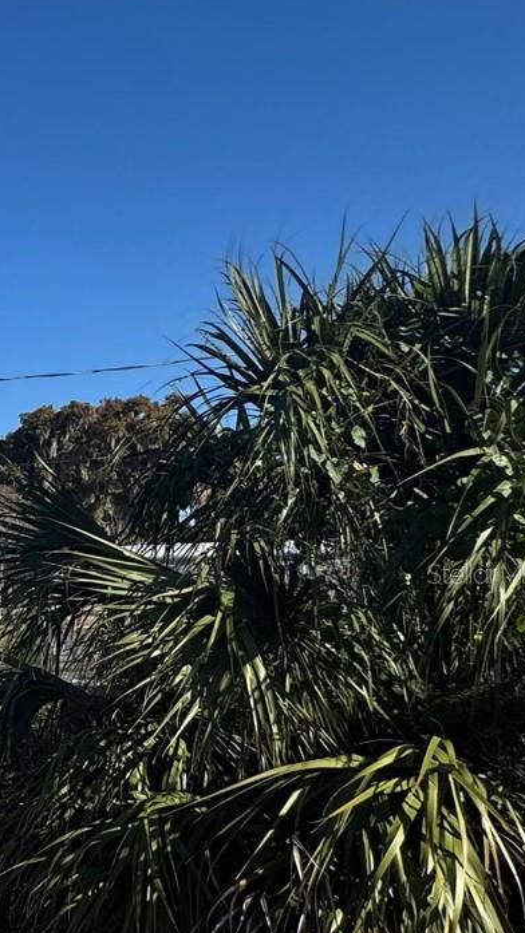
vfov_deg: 56.1
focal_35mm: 35
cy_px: 573
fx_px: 866
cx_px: -518
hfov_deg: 19.4
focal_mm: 2.22
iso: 50
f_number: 2.2
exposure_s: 1/1880
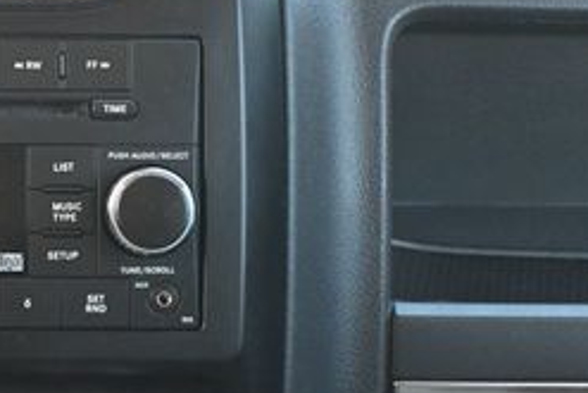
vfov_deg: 10.4
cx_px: -102
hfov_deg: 15.0
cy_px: 171
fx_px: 2157
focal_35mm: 132
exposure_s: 1/100
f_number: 5
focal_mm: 34
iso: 3200
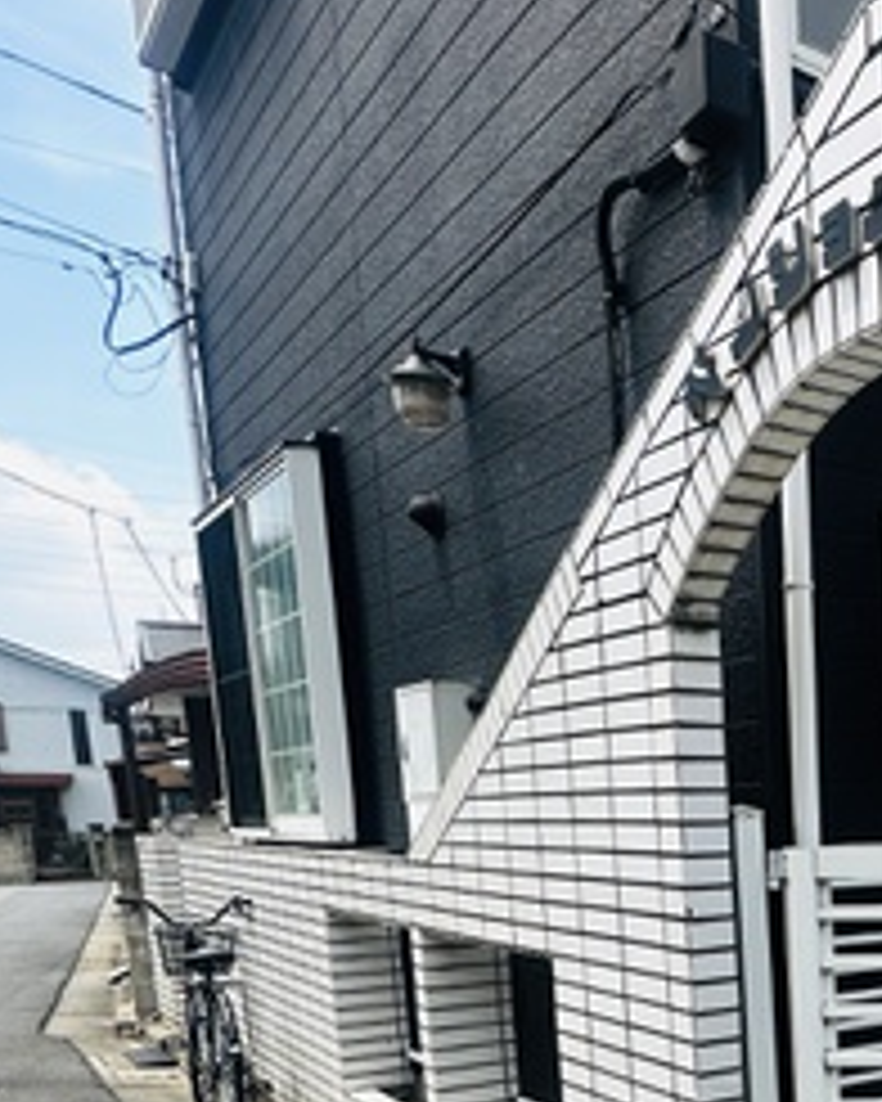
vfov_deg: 42.4
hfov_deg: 31.4
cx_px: 1082
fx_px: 1273
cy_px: 1021
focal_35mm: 39
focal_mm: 2.22
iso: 50
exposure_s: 1/1024
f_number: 2.2
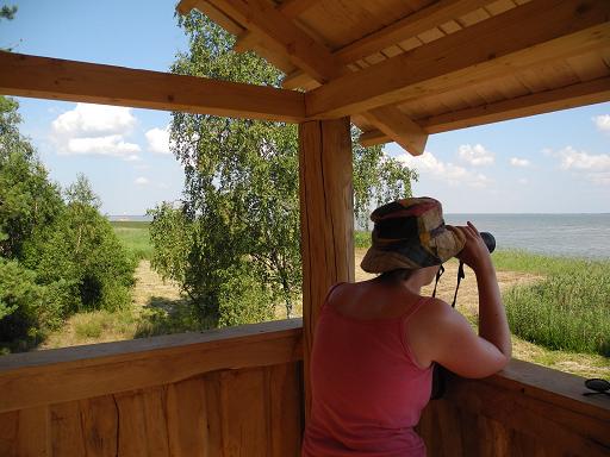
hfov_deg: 63.4
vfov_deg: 49.7
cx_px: 305
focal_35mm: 28
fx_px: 493
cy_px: 228
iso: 100
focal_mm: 6
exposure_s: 1/1000
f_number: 3.2
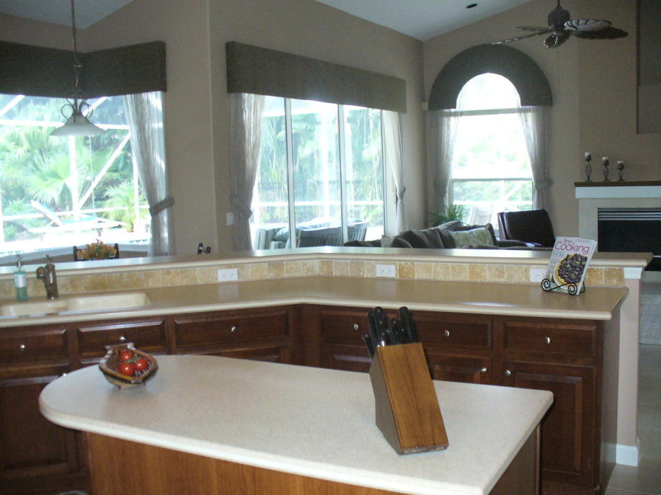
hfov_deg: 50.1
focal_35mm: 37
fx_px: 707
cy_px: 248
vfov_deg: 38.7
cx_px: 330
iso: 320
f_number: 2.8
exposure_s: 1/30
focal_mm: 6.1
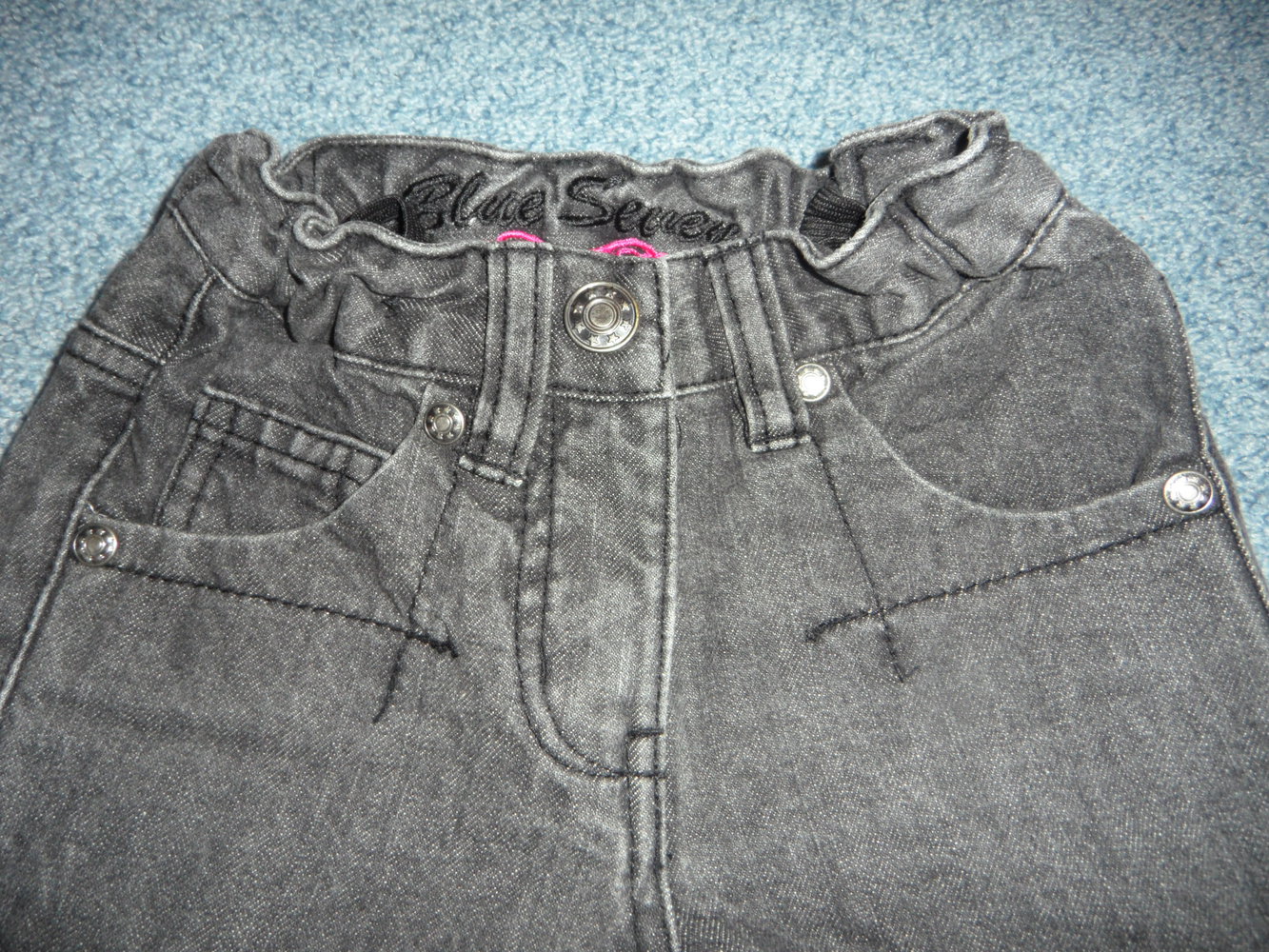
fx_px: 880
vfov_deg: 56.8
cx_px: 634
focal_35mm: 24
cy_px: 476
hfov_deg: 71.6
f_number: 8.2
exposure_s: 1/10
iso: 100
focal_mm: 4.1
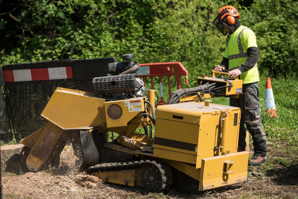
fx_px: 1491
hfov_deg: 11.4
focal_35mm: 180
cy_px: 100
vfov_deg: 7.6
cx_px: 149
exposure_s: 1/640
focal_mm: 180
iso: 160
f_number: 5
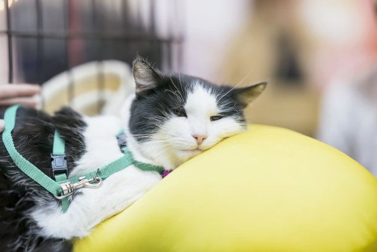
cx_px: 188
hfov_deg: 23.9
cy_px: 126
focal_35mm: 85
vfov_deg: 16.1
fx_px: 890
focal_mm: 85
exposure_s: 1/50
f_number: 1.6
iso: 320
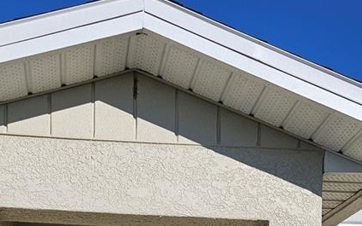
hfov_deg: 29.6
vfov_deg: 16.2
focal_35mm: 69
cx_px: 133
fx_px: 681
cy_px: 394
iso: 25
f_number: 1.8
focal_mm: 5.4
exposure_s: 1/3667
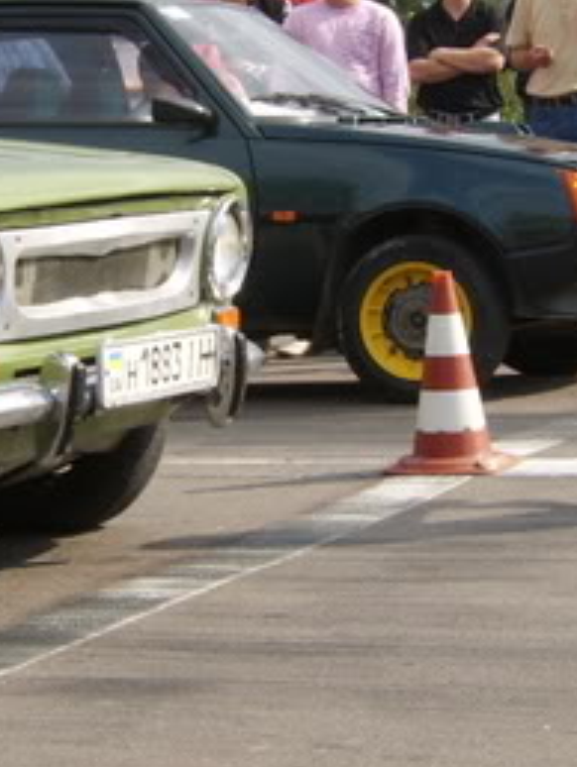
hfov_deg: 13.0
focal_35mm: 114
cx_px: 217
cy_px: 235
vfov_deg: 17.2
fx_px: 2529
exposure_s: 1/162
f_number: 8
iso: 71
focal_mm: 11.93
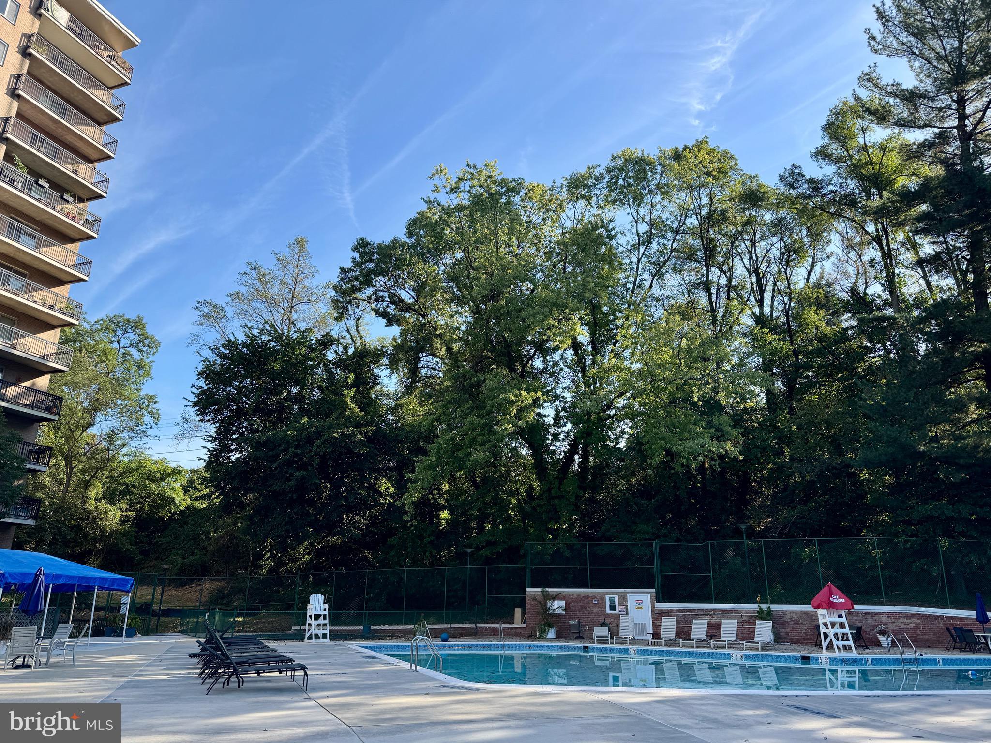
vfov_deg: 56.8
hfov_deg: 71.6
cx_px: 496
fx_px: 687
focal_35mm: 24
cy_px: 372
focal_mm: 6.76
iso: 80
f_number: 1.78
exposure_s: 1/1923
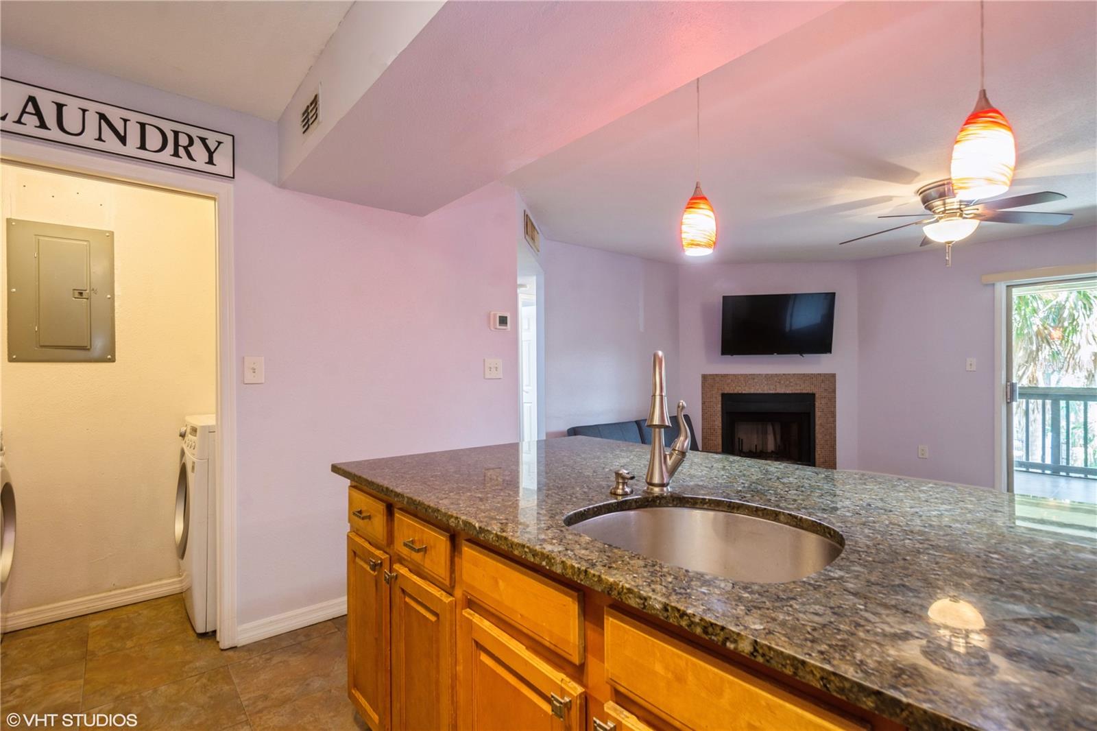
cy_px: 366
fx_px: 503
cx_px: 548
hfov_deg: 95.0
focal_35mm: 16
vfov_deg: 72.0
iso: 200
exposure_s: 1/2.5
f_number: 8
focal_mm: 11
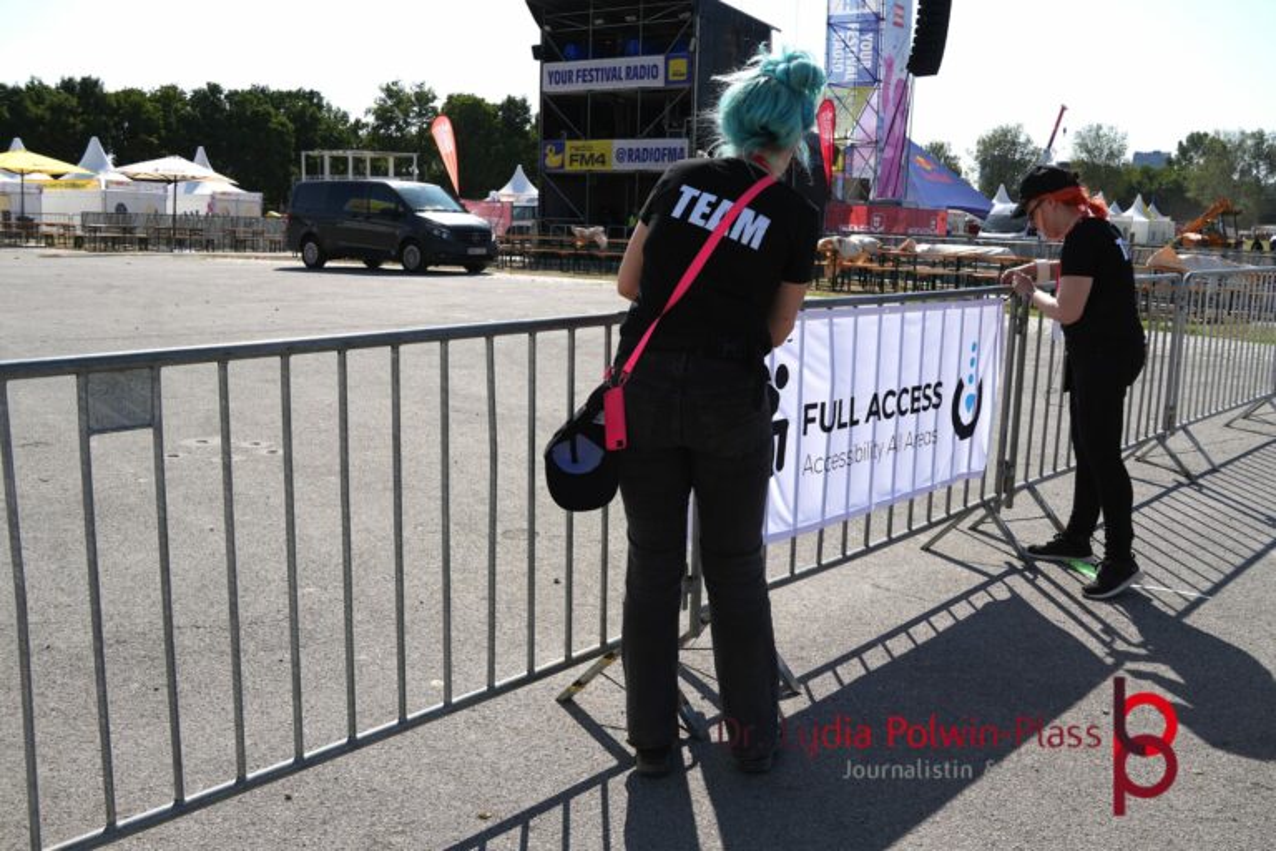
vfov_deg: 38.4
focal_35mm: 34
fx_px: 1223
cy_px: 426
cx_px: 638
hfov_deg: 55.1
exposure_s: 1/320
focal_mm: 23
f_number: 8
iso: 100
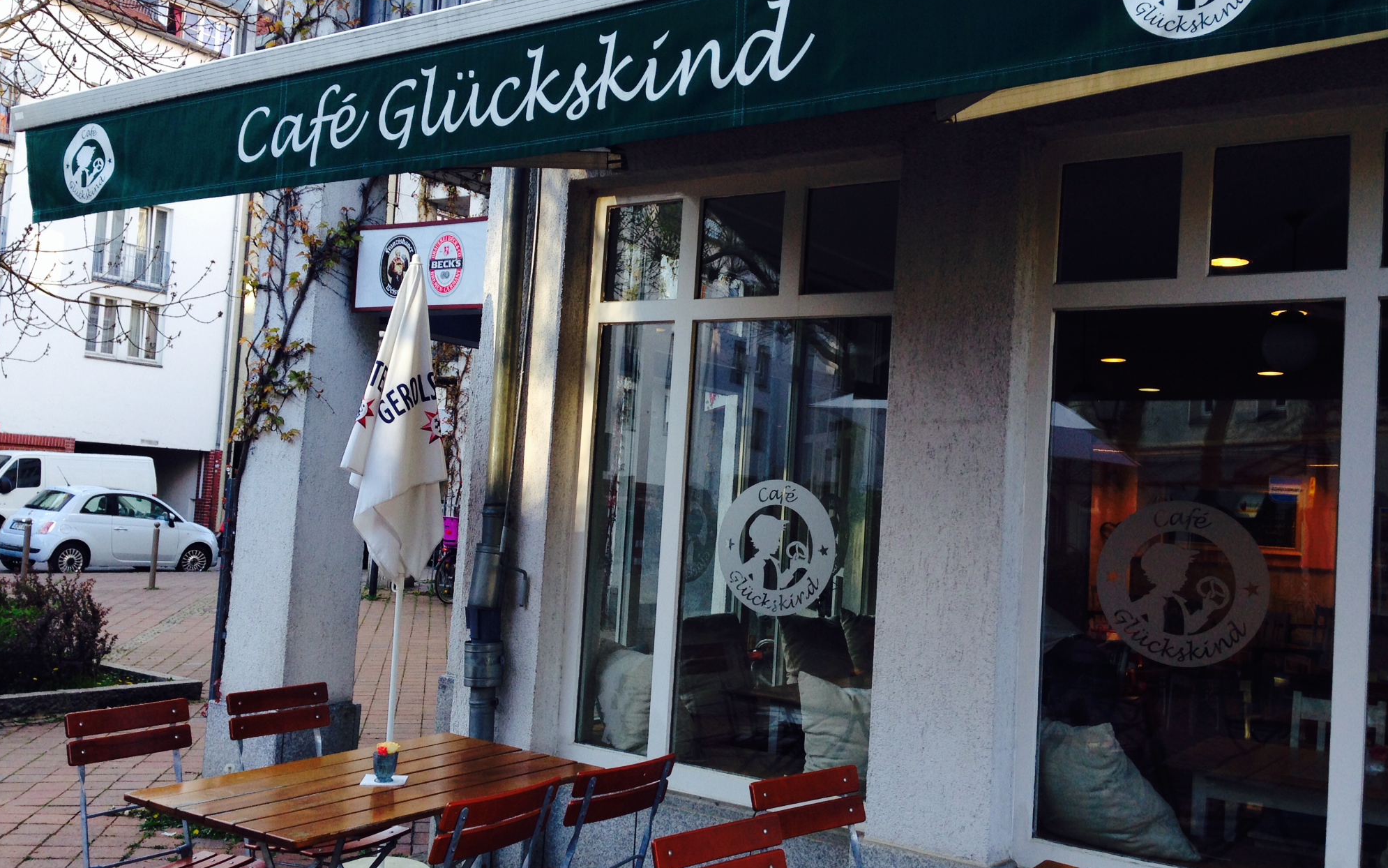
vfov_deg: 35.3
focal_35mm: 36
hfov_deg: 54.0
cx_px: 678
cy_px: 426
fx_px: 1362
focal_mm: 4.12
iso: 50
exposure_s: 1/120
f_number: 2.4
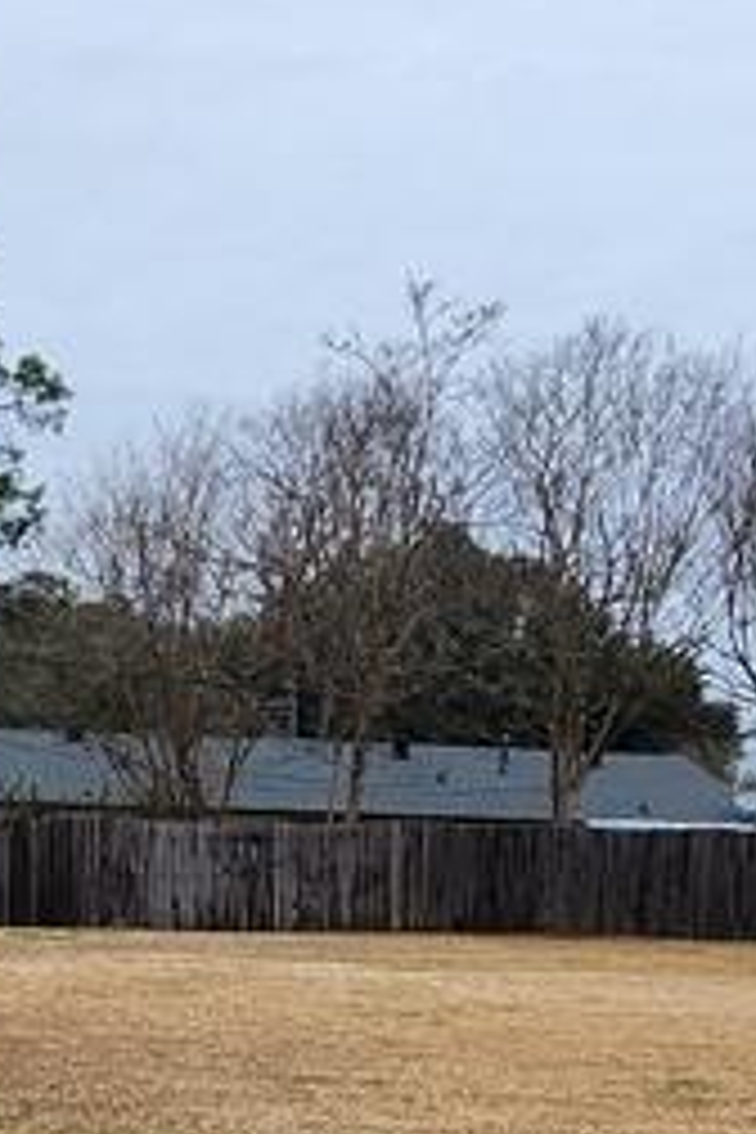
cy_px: 1053
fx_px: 1732
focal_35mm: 55
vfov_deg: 34.0
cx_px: -68
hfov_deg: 23.2
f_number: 2.2
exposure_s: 1/697
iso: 50
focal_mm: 2.2
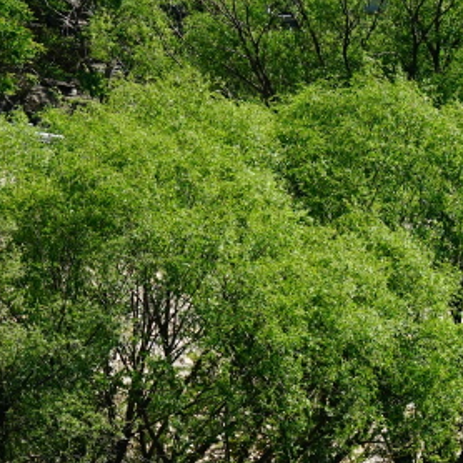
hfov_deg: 4.9
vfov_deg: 5.0
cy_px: 505
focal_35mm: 349
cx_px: 959
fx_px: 5281
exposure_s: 1/640
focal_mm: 34.68
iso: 100
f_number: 4
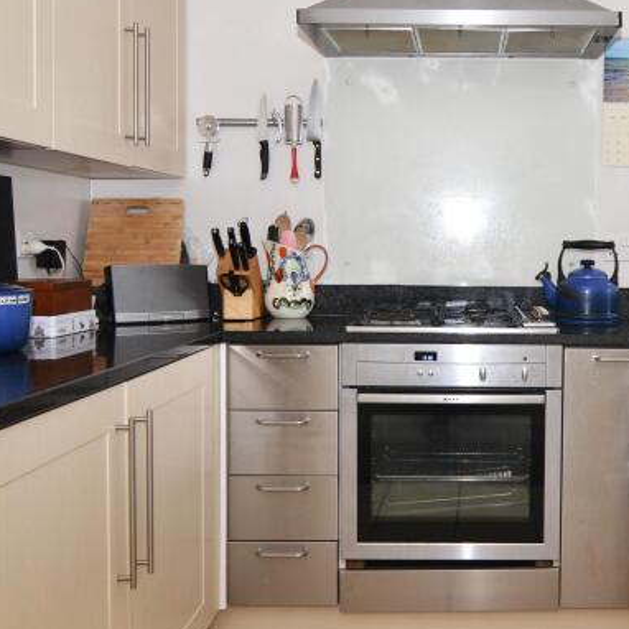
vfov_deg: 40.9
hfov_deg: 39.8
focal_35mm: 41
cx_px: 469
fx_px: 843
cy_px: 279
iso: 400
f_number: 5.6
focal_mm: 12
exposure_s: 1/60
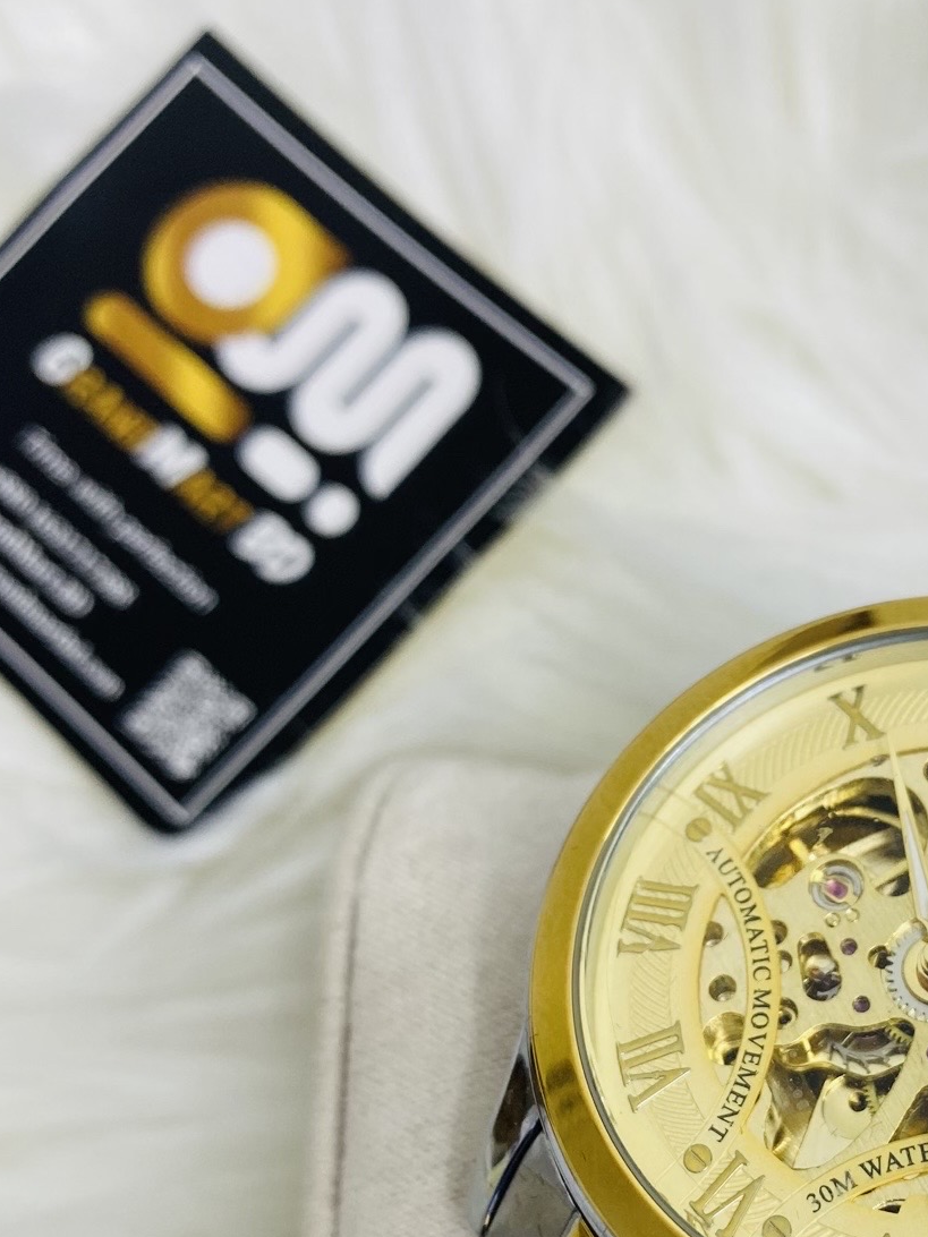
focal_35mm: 48
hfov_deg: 29.2
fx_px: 1716
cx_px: 804
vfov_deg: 38.8
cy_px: 896
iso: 100
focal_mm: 4.25
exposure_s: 1/121
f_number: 1.8
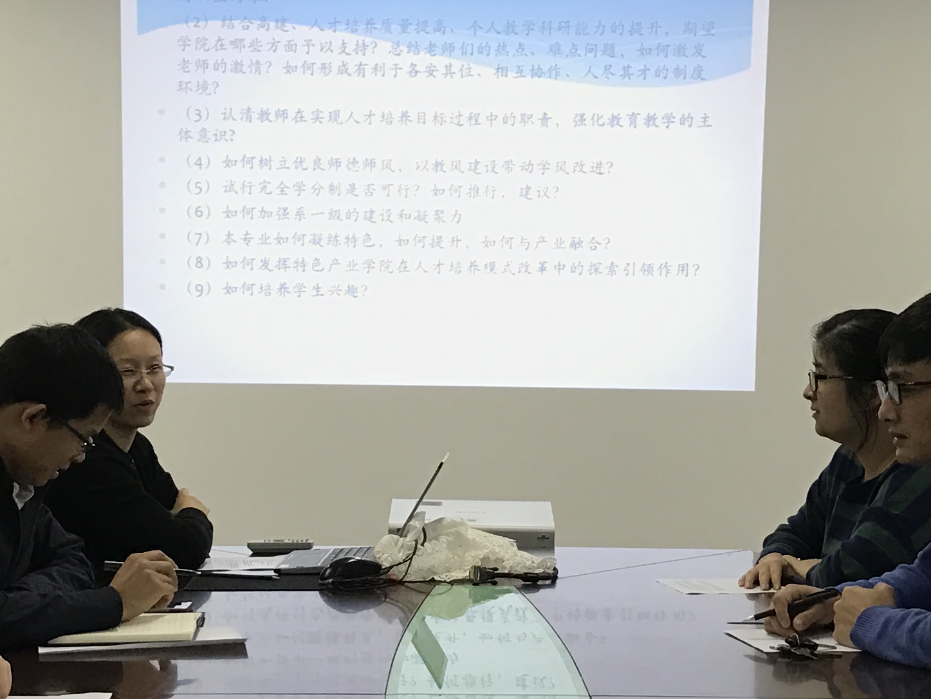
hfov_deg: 25.0
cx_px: 471
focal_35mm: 78
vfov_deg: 18.9
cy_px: 408
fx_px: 2098
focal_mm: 3.99
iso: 40
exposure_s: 1/33
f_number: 1.8
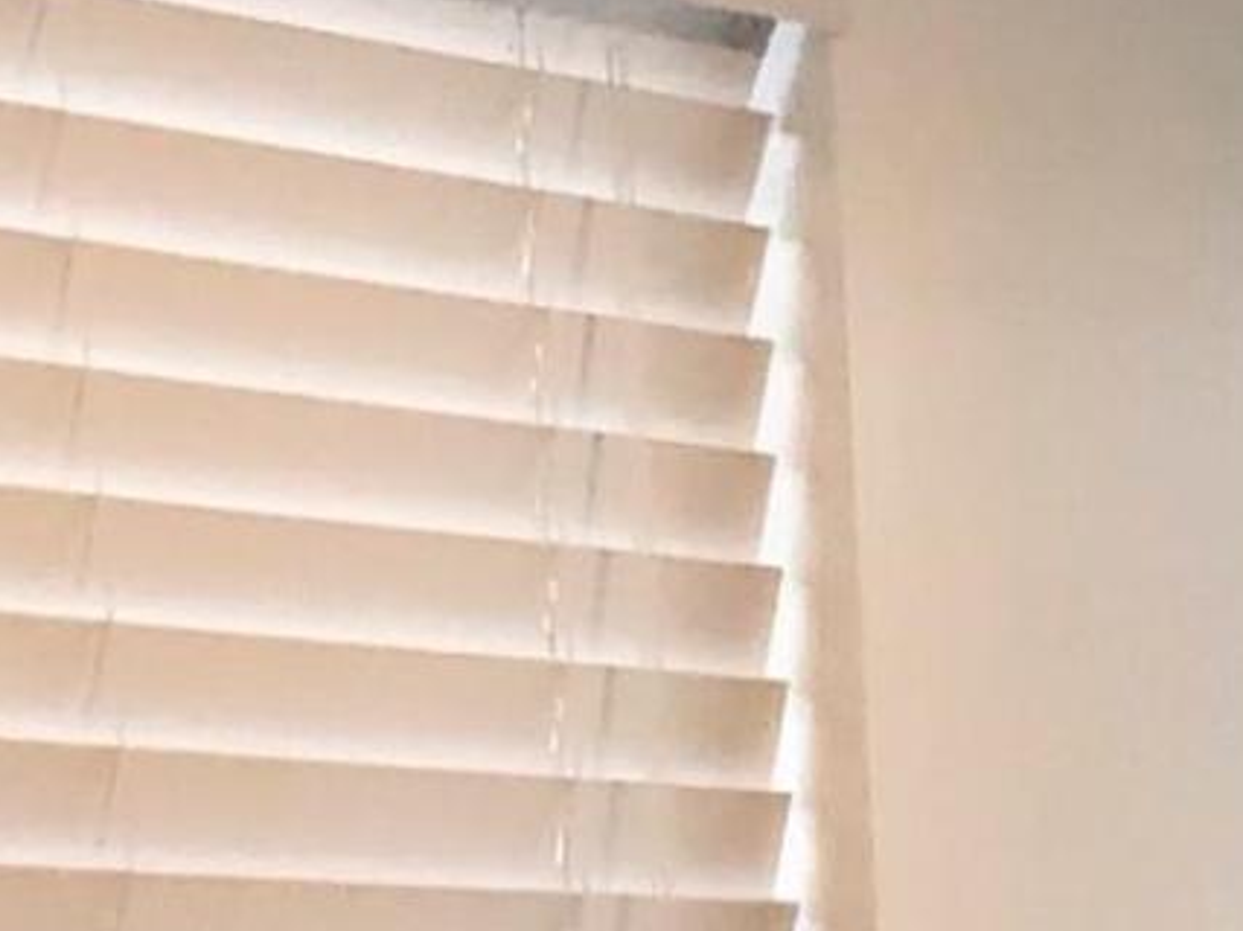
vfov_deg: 6.4
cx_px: 2818
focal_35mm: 209
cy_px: 2886
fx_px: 7503
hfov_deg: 8.7
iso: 40
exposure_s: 1/120
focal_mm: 3.3
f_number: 2.4
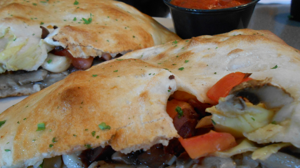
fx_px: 262
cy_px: 104
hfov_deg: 59.5
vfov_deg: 35.4
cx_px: 150
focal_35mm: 33
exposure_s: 1/30
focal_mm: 5.3
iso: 400
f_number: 3.8
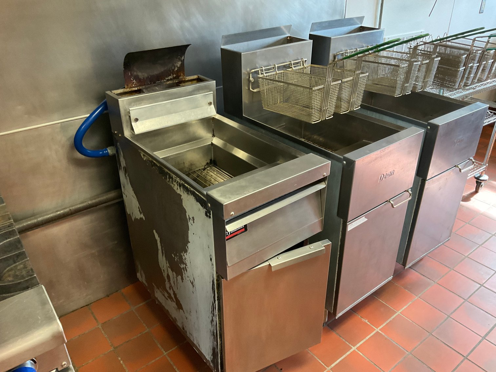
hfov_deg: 61.7
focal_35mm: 29
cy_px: 186
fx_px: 416
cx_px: 248
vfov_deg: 48.2
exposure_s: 1/60
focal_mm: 3
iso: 200
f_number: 1.8
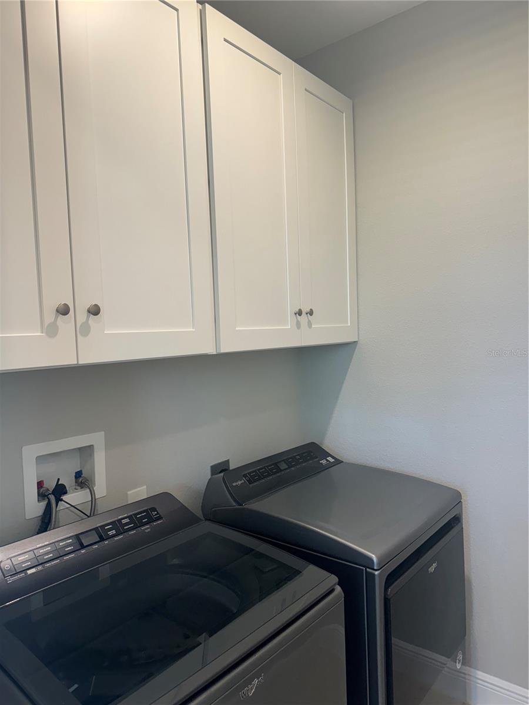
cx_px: 264
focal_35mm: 24
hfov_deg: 56.8
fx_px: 489
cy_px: 352
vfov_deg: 71.6
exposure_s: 1/120
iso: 160
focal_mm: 6.76
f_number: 1.78
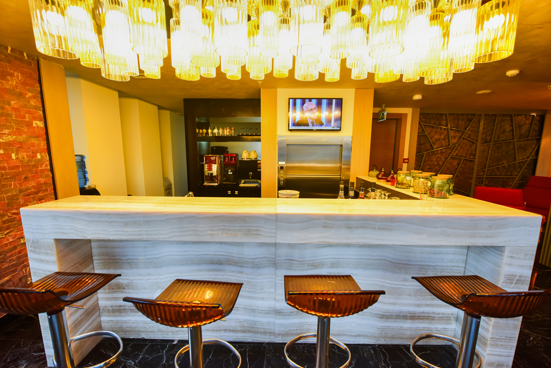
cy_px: 184
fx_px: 214
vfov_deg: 81.2
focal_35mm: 14
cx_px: 276
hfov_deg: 104.2
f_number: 4
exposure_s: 1/160
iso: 800
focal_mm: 14
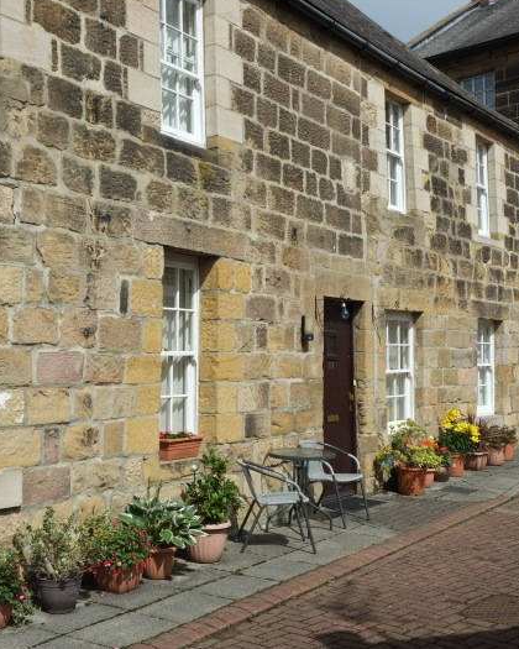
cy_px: 321
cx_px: 231
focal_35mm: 50
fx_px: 960
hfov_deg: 30.2
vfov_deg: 37.3
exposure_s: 1/400
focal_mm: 23
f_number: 10
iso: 200
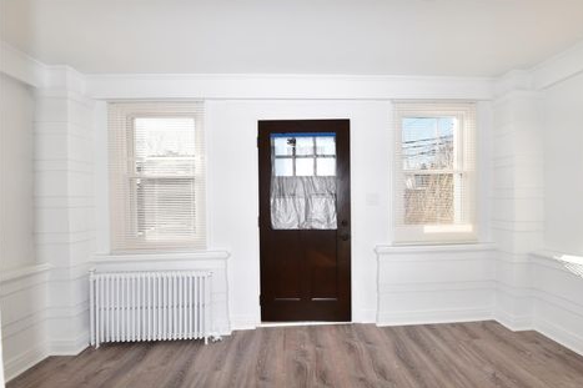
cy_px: 199
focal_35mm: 15
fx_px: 243
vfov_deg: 77.3
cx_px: 308
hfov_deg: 100.3
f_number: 7.1
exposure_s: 1/200
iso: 200
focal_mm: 14
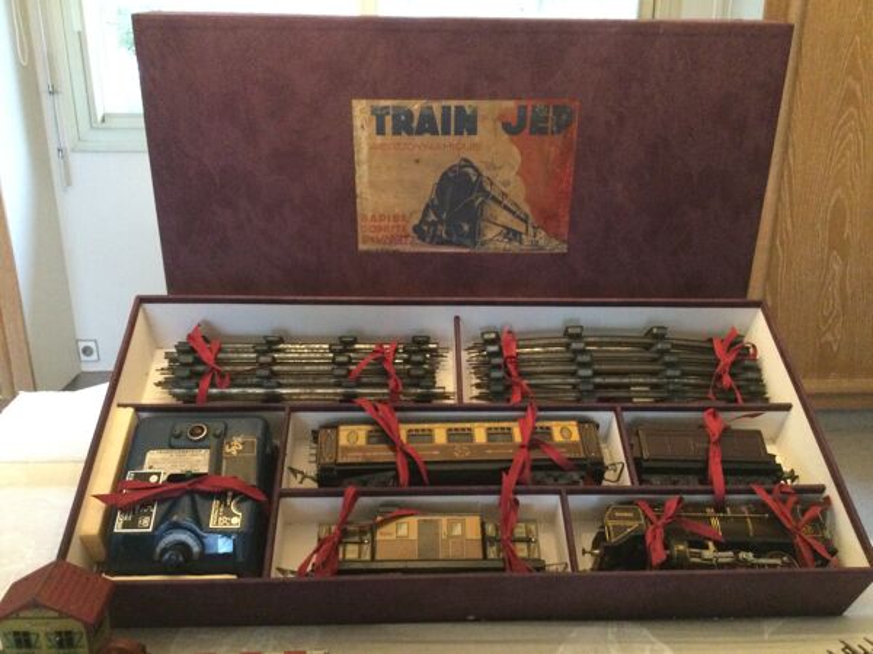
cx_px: 436
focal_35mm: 31
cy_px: 327
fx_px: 782
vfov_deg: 45.4
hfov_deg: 58.4
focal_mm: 3.3
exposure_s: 1/17
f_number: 2.4
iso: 200
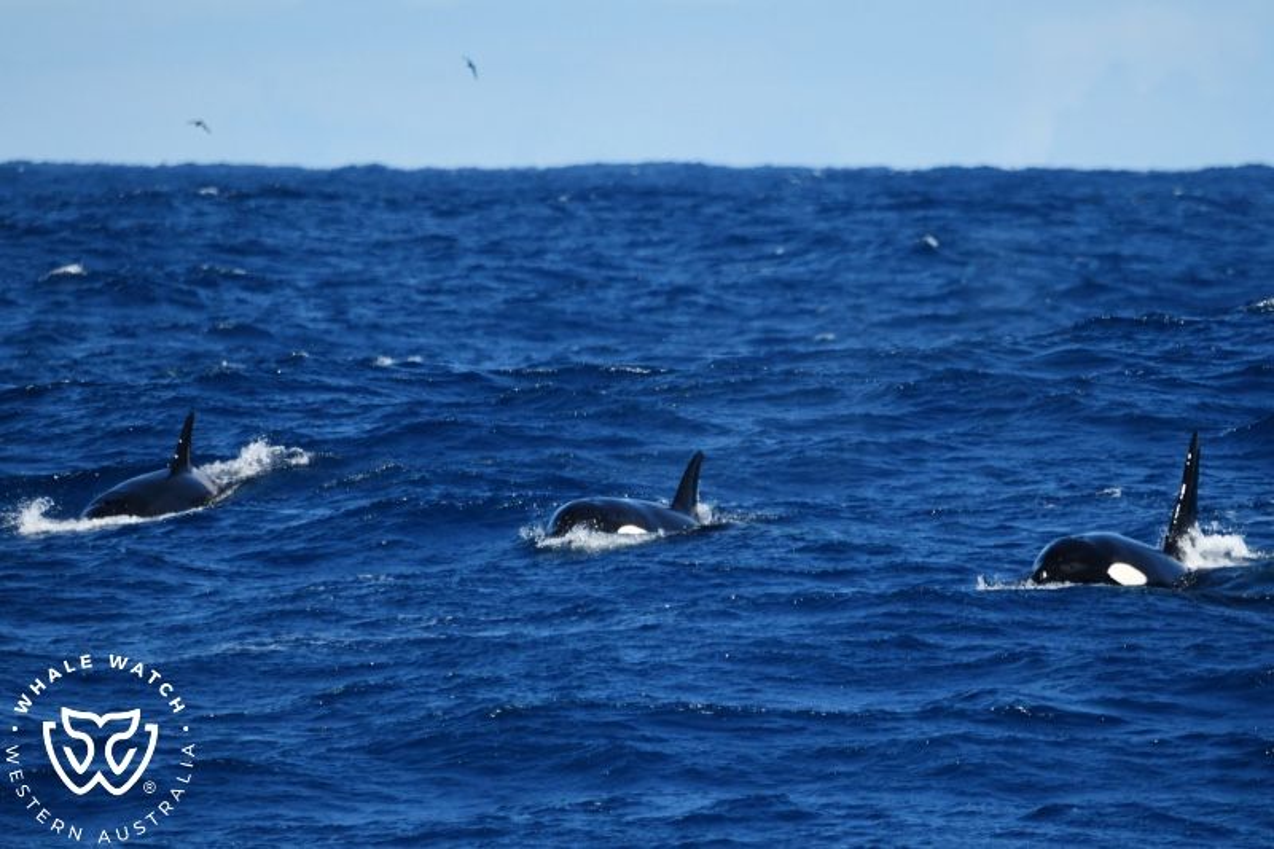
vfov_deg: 2.3
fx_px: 21228
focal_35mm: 600
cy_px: 424
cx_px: 637
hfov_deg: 3.4
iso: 1000
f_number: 6.3
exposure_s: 1/8000
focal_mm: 600
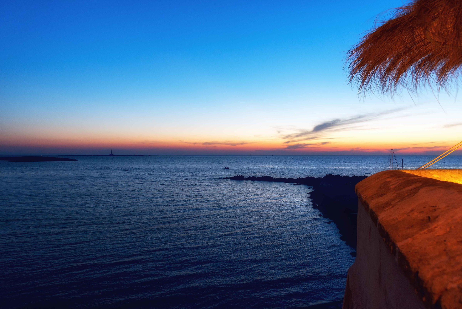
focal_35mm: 24
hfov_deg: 73.7
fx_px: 308
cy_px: 154
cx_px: 231
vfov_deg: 53.2
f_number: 7.1
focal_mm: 24
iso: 800
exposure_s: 1/6
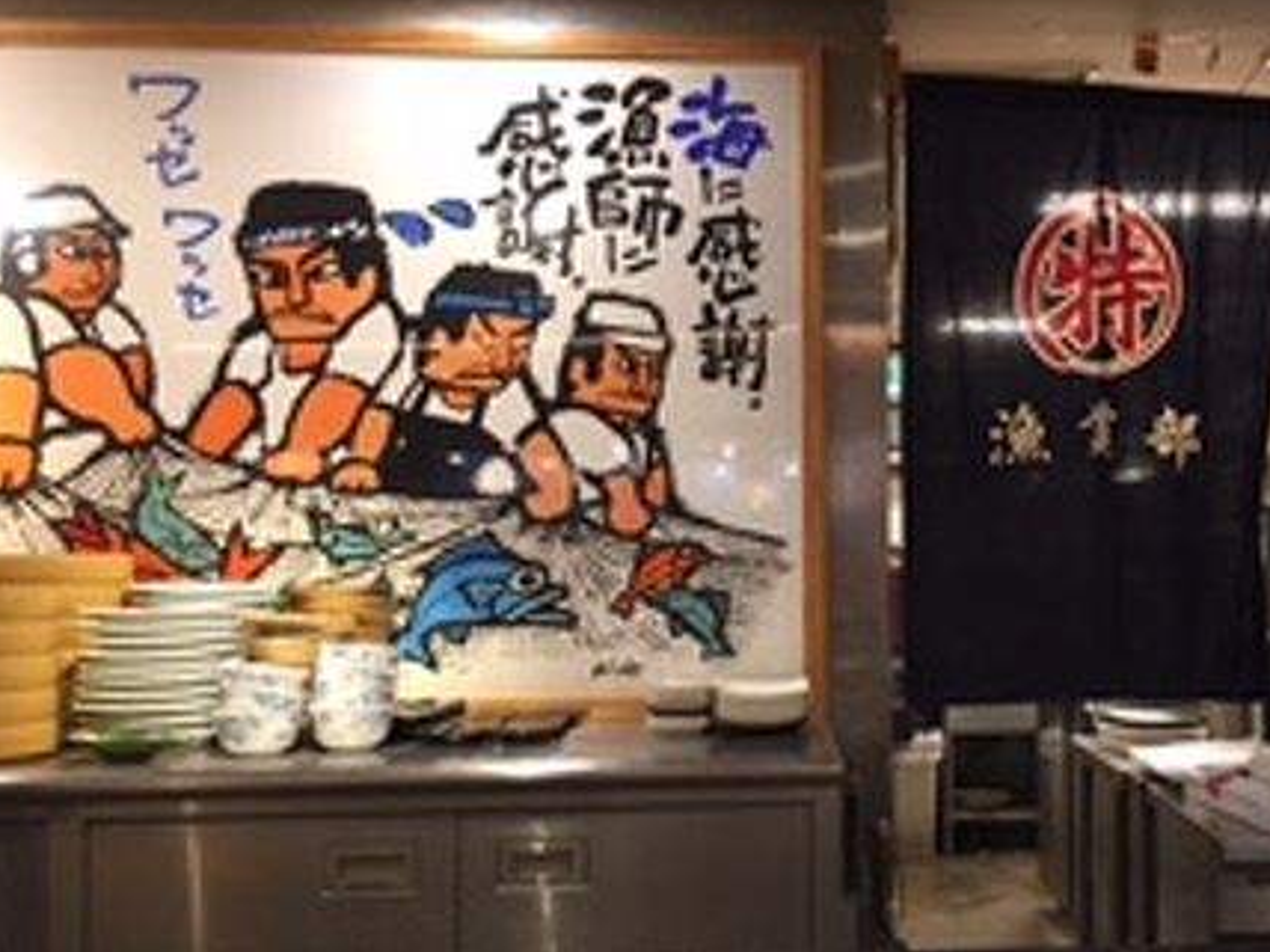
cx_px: 887
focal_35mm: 44
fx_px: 1614
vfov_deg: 32.9
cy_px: 494
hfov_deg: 42.1
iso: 125
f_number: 2.2
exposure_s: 1/30
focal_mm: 4.15
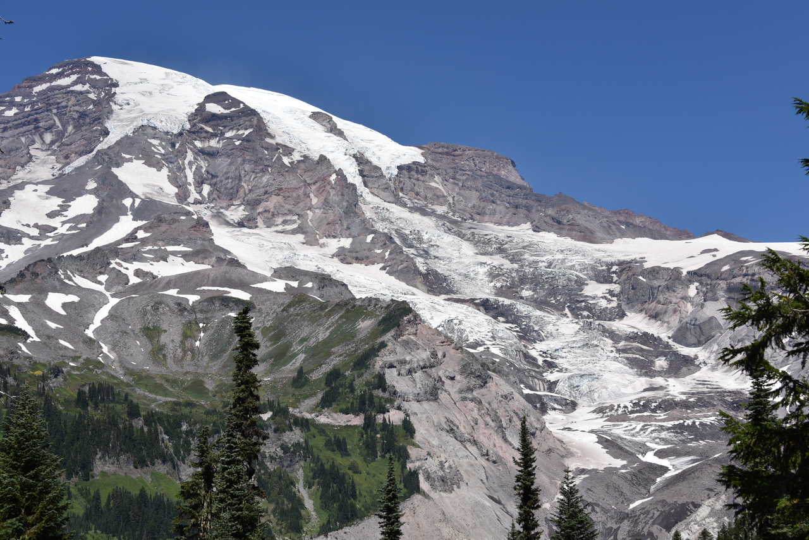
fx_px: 1394
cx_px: 404
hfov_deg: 32.4
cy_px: 270
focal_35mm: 62
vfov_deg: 21.9
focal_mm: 62
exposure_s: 1/320
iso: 100
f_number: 9
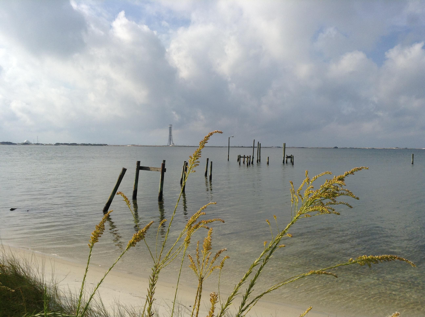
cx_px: 212
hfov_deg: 55.4
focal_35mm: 33
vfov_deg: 42.8
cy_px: 158
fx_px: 405
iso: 25
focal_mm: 3.3
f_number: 2.4
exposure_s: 1/2227
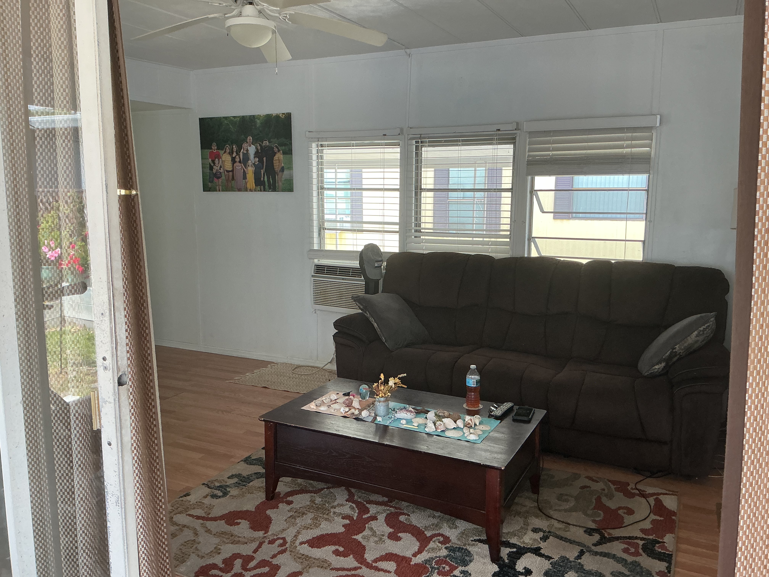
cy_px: 288
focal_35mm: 29
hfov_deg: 61.7
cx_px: 384
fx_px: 644
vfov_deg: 48.2
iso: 64
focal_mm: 3
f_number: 1.8
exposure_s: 1/120
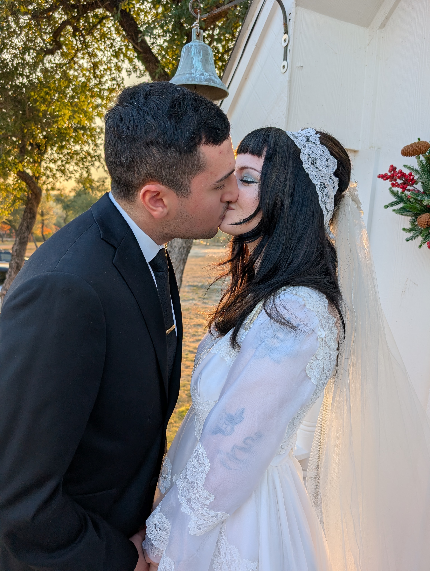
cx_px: 215
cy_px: 286
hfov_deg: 56.9
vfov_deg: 71.5
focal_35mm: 24
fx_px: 397
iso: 24
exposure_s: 1/1346
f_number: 1.68
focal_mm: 6.9
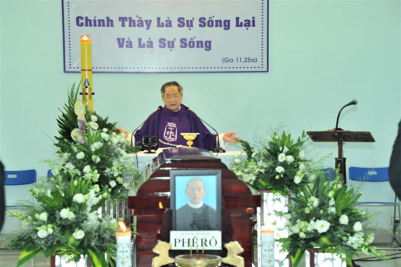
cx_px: 200
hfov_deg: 26.0
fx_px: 869
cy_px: 134
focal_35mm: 78
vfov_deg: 17.5
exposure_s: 1/60
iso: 2000
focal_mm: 78
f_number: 5
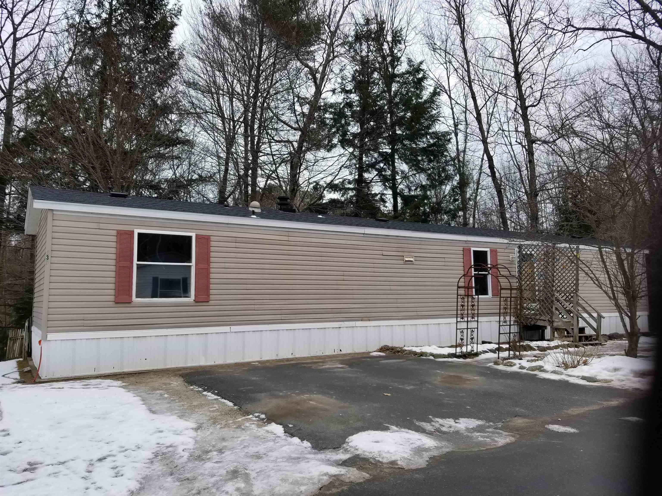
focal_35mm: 26
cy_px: 248
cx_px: 331
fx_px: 497
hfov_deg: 67.3
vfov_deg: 53.1
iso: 50
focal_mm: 4.3
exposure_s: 1/758
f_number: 1.7
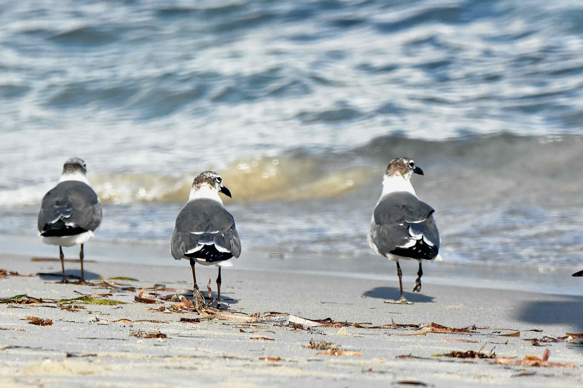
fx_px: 10930
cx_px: 292
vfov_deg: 2.0
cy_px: 194
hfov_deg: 3.1
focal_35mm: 675
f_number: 10
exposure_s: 1/6400
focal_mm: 450
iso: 5000
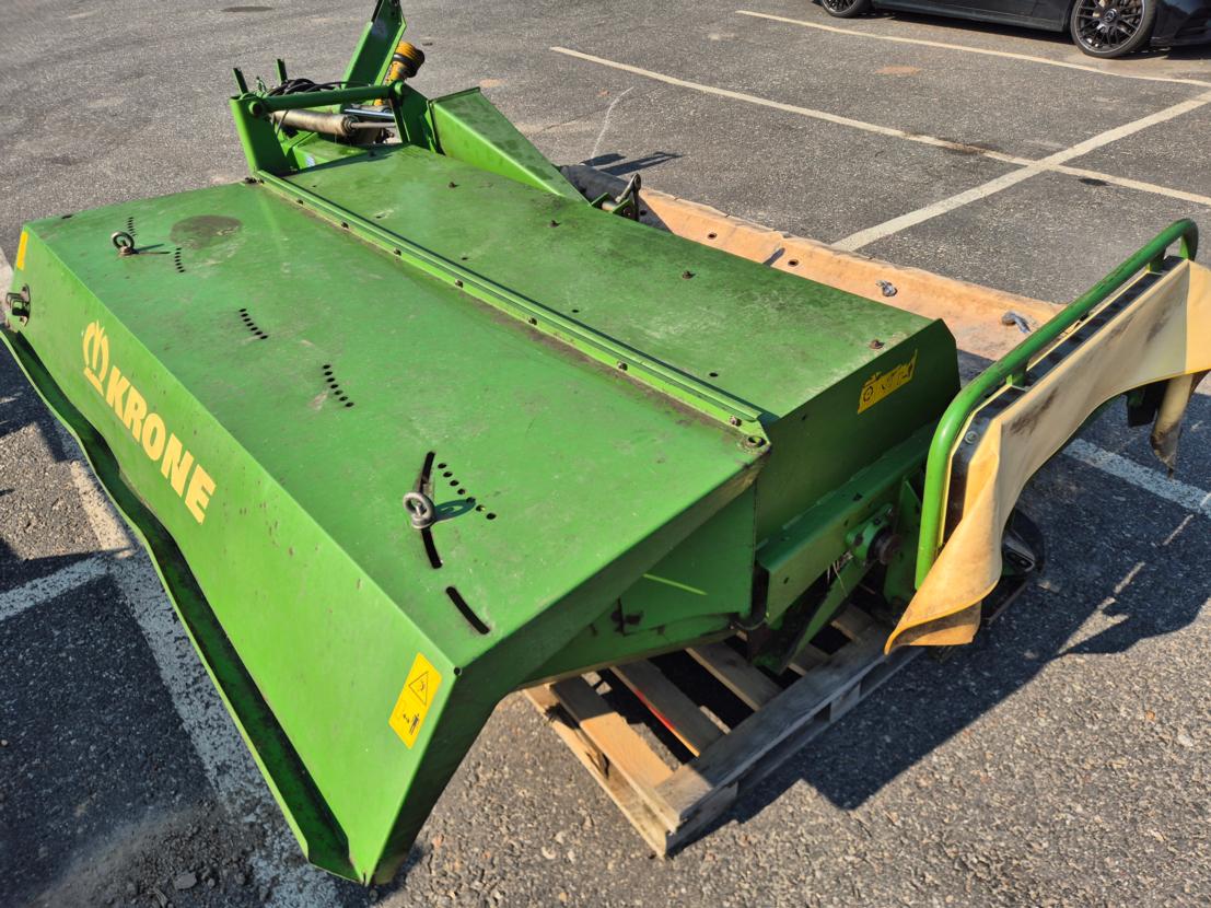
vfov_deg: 58.9
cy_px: 454
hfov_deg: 73.9
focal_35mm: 23
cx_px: 606
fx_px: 805
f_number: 1.8
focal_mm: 5.4
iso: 25
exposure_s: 1/1552
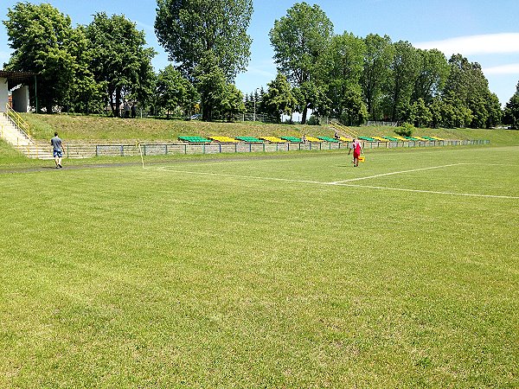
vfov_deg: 42.9
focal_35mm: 33
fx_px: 495
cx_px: 260
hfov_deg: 55.4
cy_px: 194
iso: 50
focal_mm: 4.12
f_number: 2.4
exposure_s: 1/1261
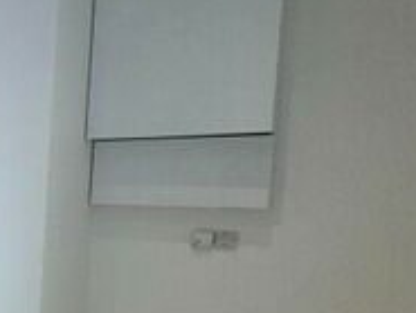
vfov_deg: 27.1
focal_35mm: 53
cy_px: 240
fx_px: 637
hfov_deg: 22.4
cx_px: -322
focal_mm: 2.22
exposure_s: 1/100
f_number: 2.2
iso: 80
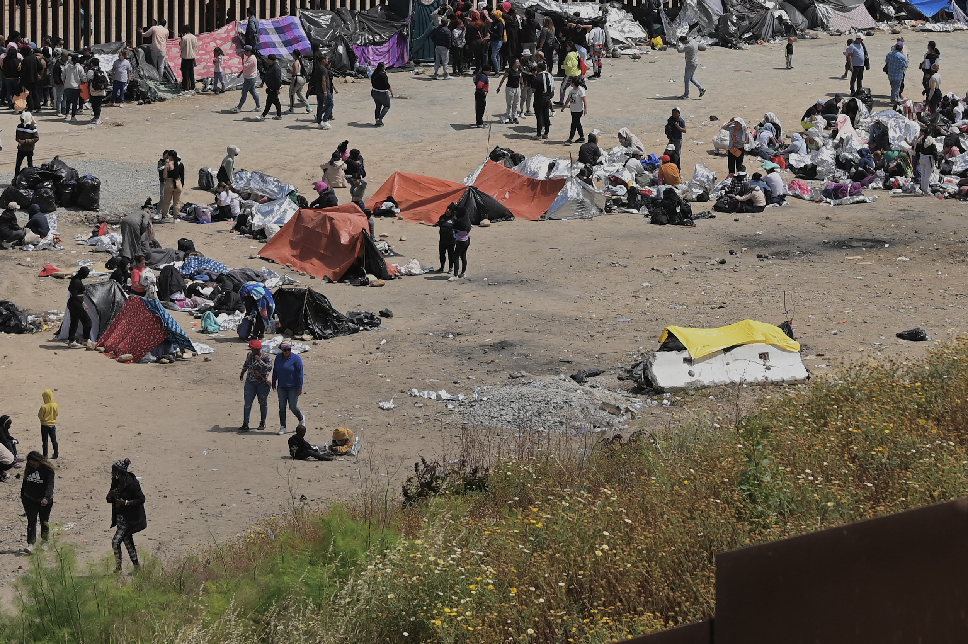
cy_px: -10
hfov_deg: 12.2
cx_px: 601
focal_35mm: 169
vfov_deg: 8.1
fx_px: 4541
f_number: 4
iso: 200
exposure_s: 1/4000
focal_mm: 70
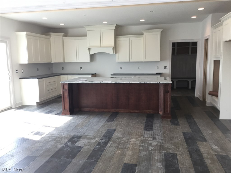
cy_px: 86
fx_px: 207
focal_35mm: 31
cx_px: 116
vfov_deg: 45.4
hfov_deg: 58.4
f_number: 2.4
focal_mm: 3.3
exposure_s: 1/40
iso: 32
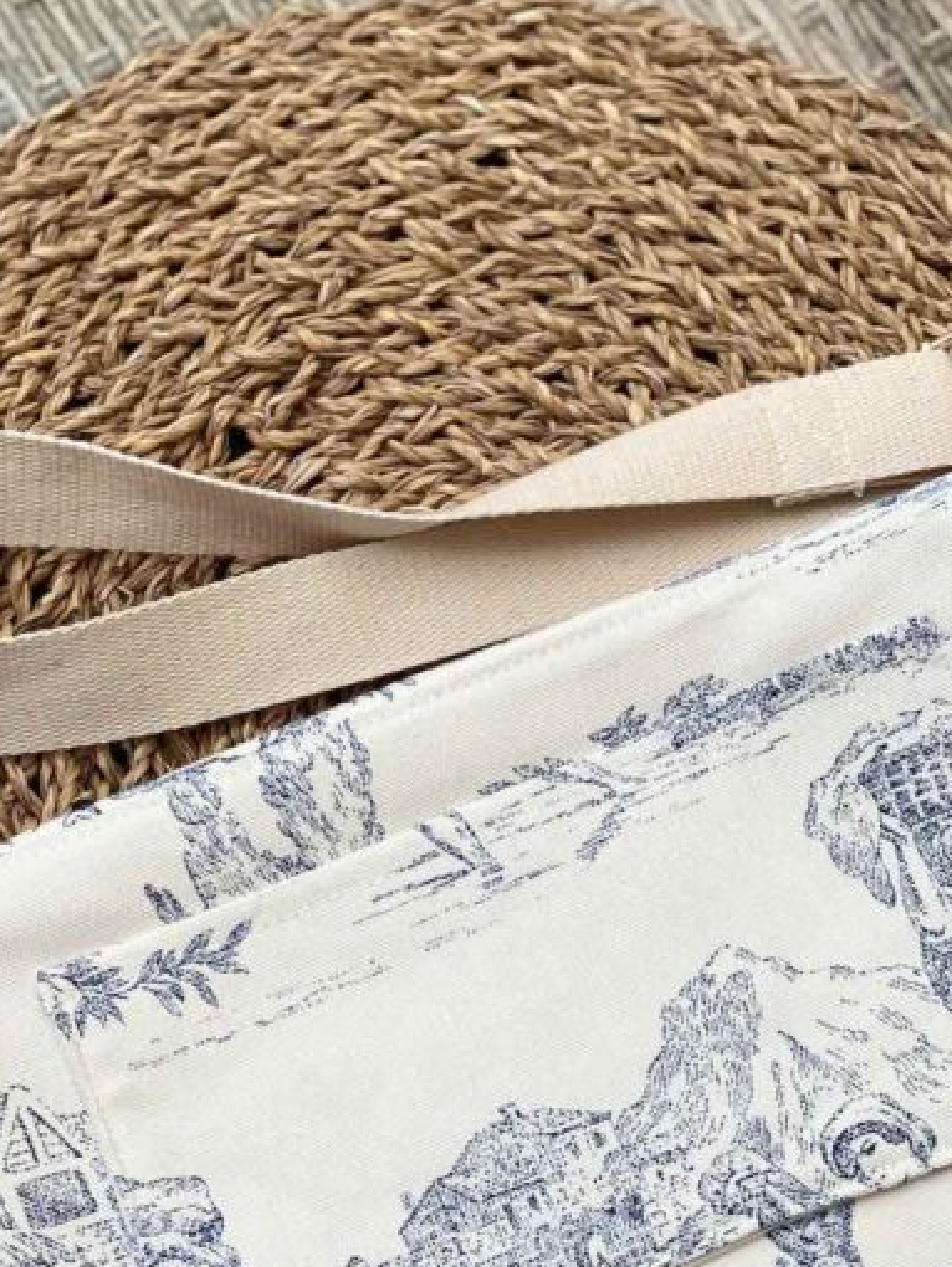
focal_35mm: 87
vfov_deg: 22.3
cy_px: 963
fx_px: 3188
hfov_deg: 17.0
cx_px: 512
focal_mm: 6
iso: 20
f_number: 2
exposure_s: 1/304
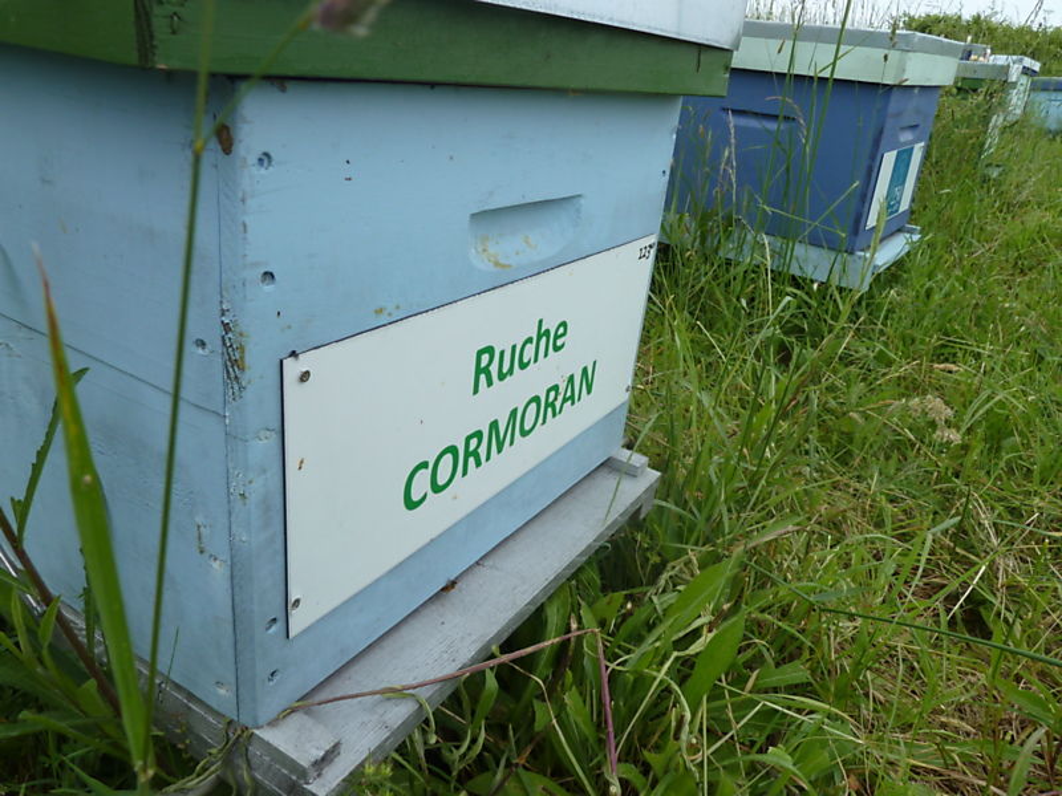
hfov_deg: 69.4
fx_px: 767
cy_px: 398
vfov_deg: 54.9
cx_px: 531
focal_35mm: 25
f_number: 4
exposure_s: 1/400
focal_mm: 4.1
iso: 80
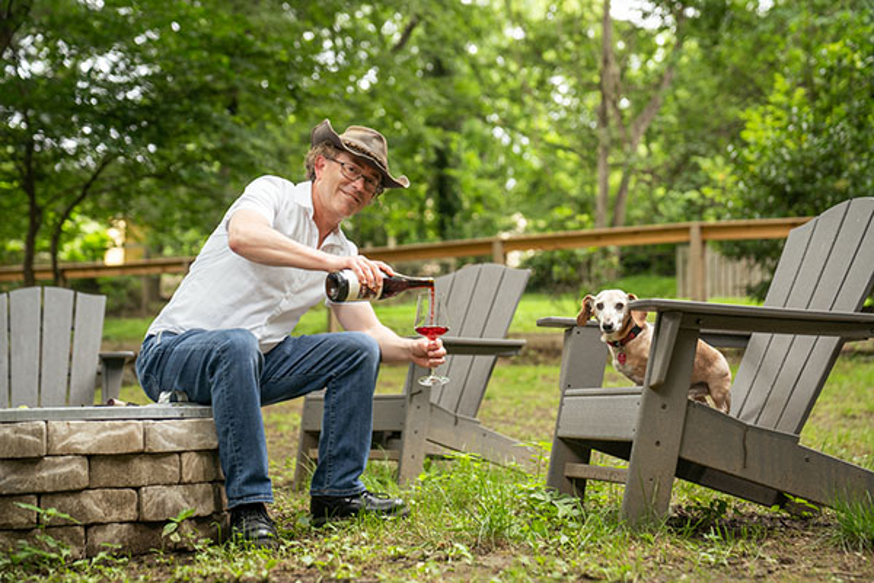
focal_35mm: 54
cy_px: 292
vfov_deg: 25.1
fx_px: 1311
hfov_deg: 36.9
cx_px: 437
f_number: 2.8
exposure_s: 1/320
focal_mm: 54
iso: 500
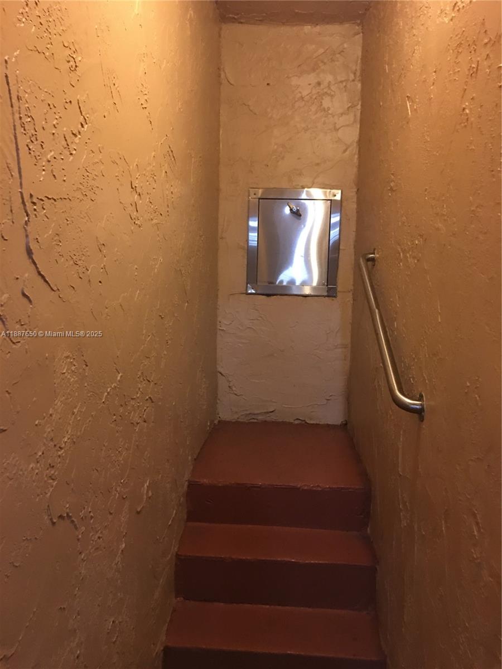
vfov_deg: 61.7
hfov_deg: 48.2
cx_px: 251
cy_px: 334
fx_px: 561
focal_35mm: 29
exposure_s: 1/4
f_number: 2.2
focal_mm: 4.15
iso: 80
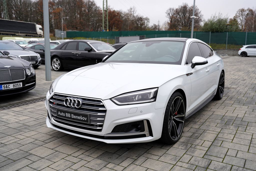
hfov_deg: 58.7
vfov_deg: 41.1
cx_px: 128
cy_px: 86
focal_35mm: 32
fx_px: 228
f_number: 4.5
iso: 100
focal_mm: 32
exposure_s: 1/200
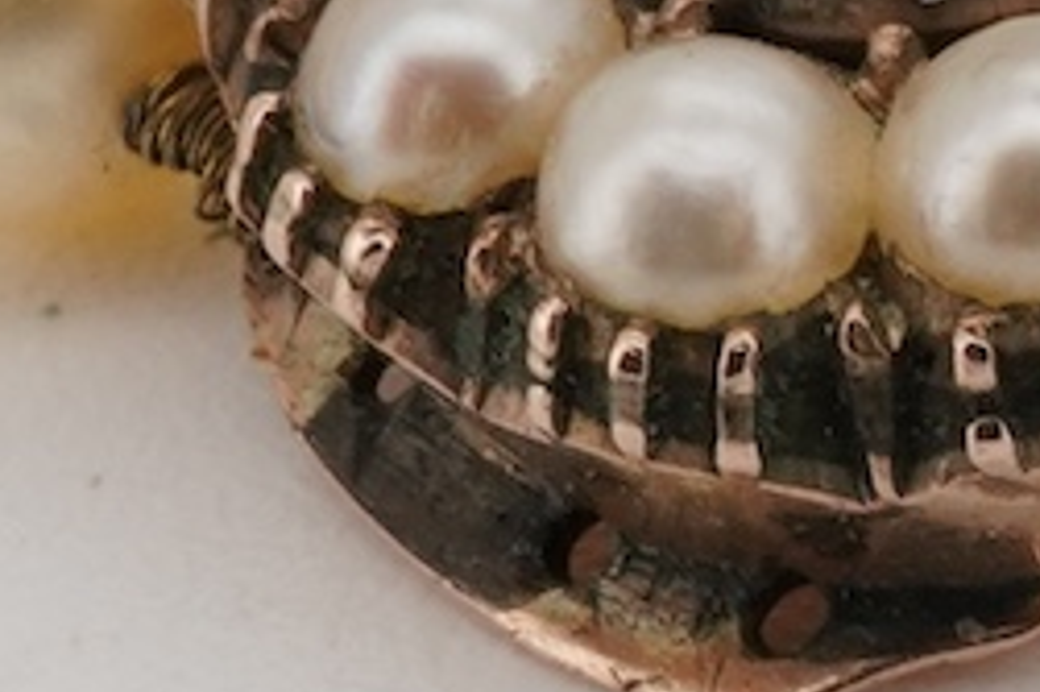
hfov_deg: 6.2
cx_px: 2260
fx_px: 9325
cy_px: 25
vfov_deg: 4.2
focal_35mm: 323
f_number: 22
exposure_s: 1/125
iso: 400
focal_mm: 30
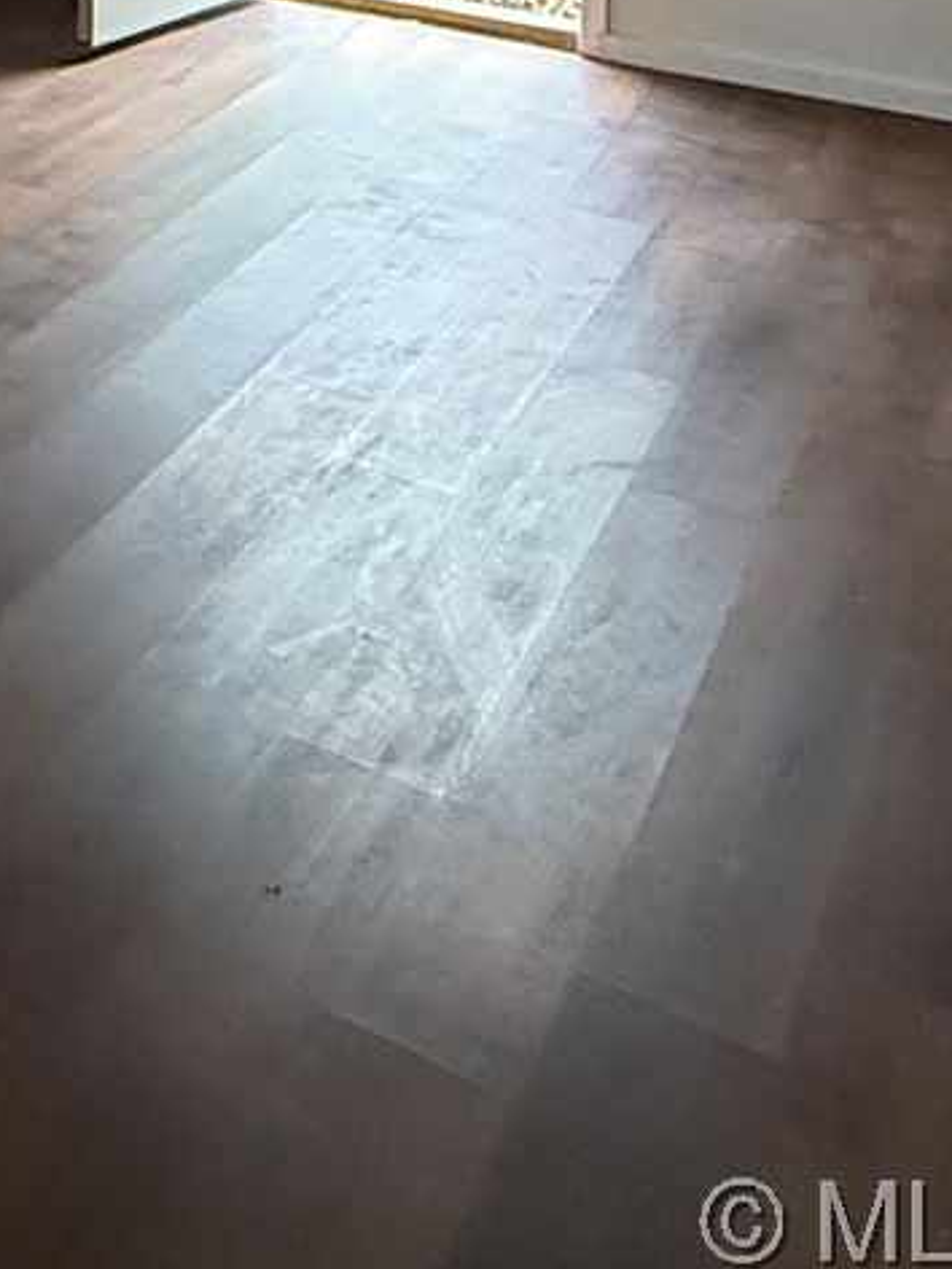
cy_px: -600
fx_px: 2090
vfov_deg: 25.8
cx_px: -229
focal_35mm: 57
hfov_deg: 23.2
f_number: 2.2
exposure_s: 1/60
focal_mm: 2.22
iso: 640
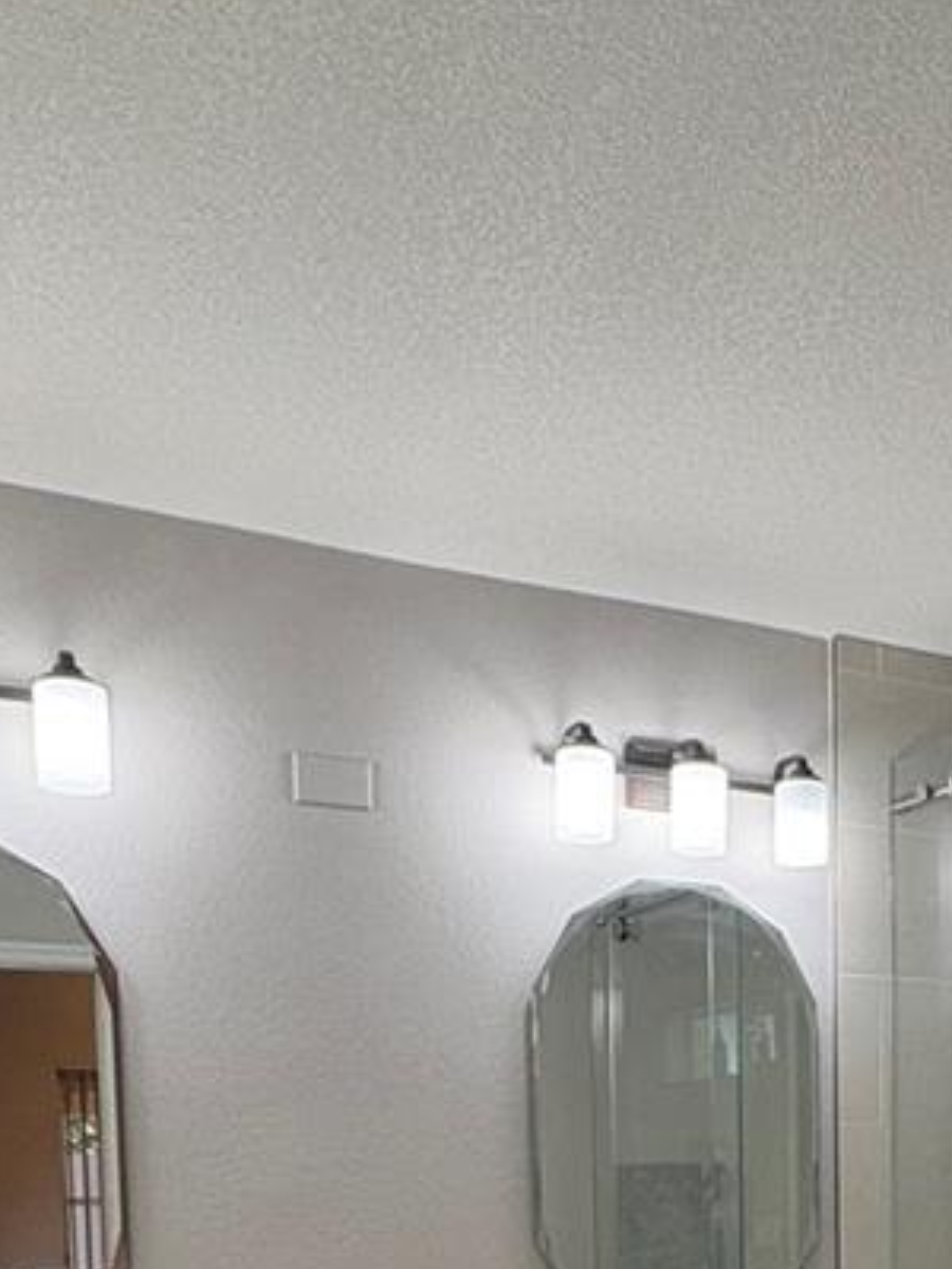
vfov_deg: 39.7
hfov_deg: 33.0
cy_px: 1256
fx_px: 1540
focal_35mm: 42
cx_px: 806
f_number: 2.2
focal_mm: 2.22
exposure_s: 1/120
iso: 160
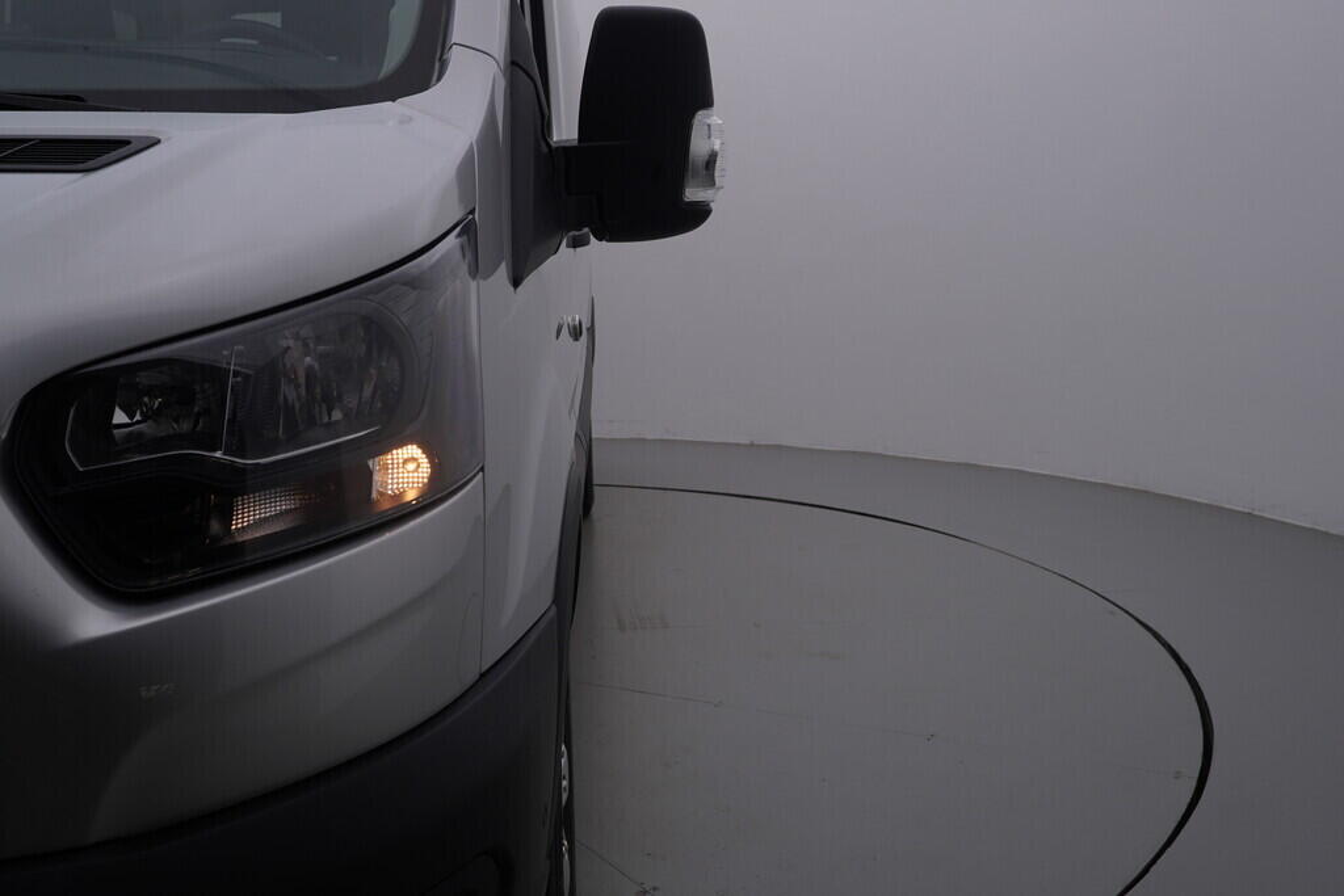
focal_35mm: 36
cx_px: 672
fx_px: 1344
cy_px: 448
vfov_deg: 36.9
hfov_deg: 53.1
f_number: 5.6
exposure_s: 1/160
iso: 125
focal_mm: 24
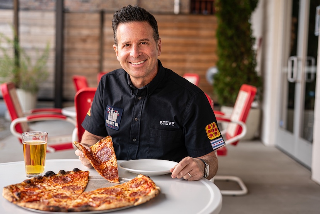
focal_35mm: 50
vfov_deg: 27.1
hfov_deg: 39.6
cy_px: 107
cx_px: 160
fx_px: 445
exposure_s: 1/250
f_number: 2
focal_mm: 50
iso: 100
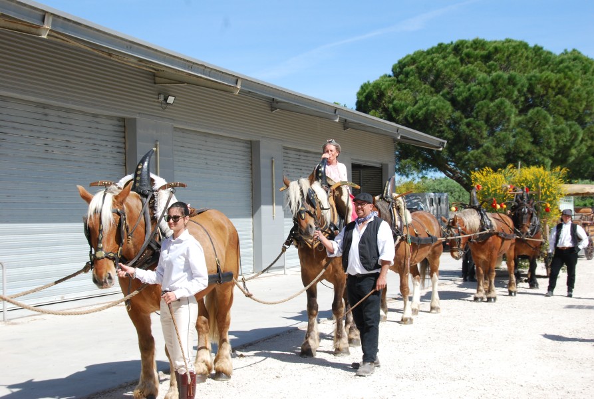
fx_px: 868
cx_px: 297
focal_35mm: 52
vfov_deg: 25.9
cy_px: 200
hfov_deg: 37.8
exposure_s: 1/500
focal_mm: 35
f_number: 11
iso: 400
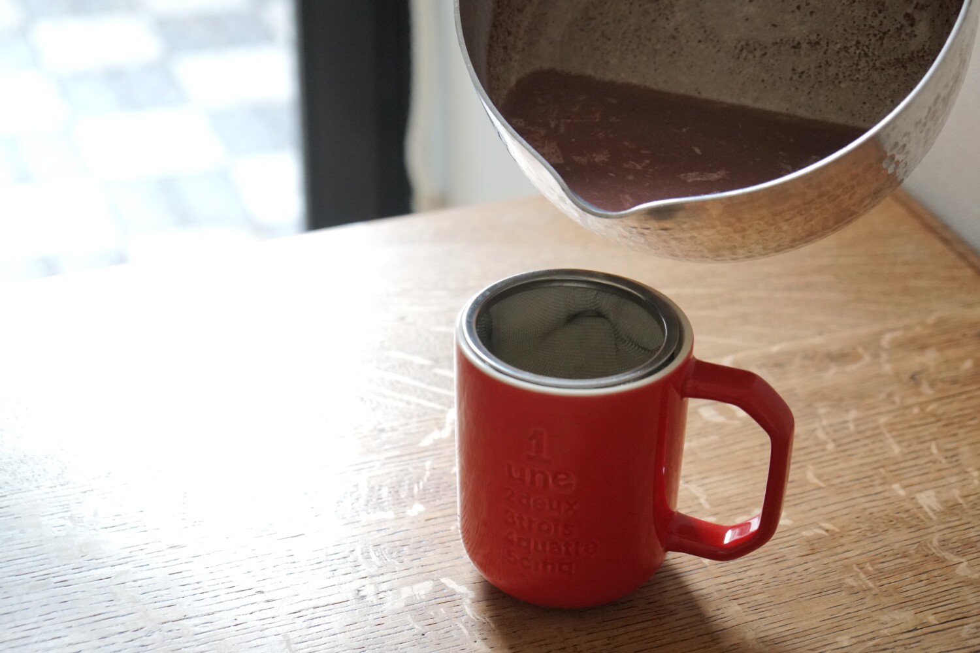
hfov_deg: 28.6
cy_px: 326
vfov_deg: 19.3
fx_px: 1919
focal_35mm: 70
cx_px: 490
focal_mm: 47
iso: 2000
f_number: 4
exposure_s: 1/100
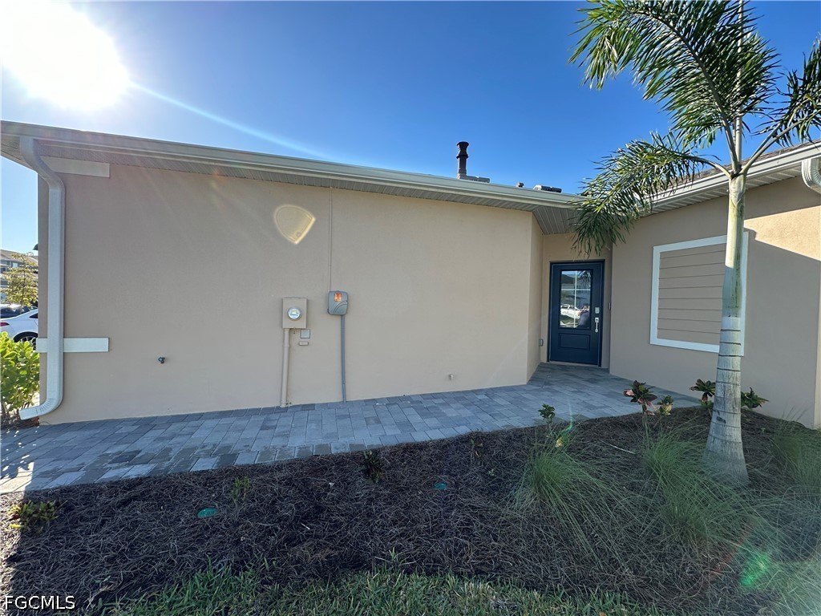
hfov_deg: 102.1
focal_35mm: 14
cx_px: 410
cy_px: 308
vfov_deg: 85.7
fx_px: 332
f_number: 2.2
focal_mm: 2.22
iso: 40
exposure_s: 1/629
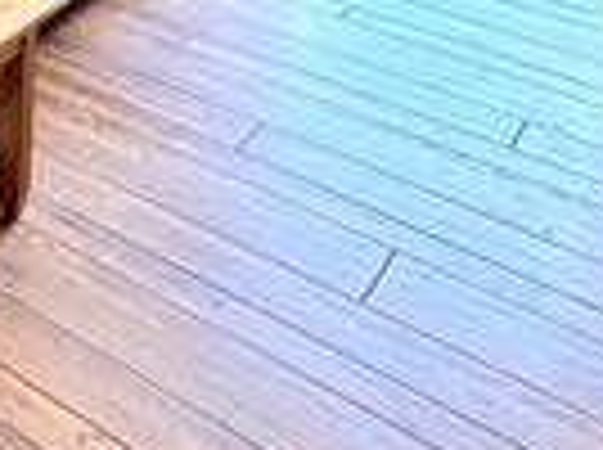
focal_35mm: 67
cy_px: -396
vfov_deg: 17.2
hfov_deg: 22.7
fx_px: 1165
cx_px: -342
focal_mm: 2.22
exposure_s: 1/60
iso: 500
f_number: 2.2
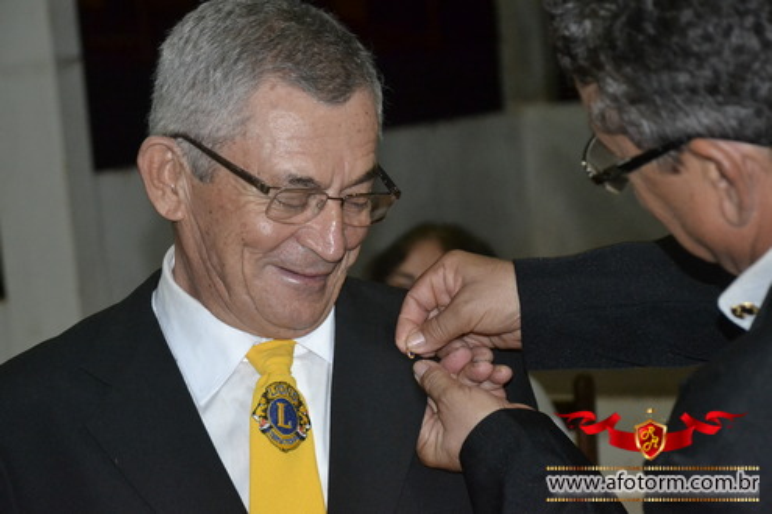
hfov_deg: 21.9
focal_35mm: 93
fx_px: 1994
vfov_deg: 14.7
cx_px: 386
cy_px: 257
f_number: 5
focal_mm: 62
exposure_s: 1/60
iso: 3200
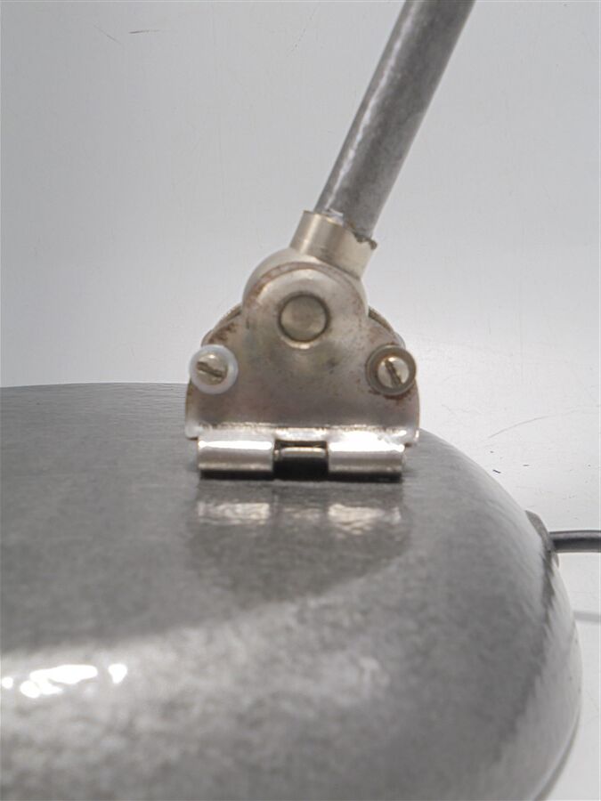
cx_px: 300
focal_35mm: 38
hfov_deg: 37.7
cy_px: 400
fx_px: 880
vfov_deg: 49.0
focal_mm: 6.9
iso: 100
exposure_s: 1/30
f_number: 4.2
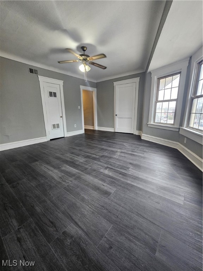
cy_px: 136
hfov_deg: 89.9
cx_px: 102
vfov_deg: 106.2
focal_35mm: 13
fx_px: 102
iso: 320
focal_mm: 2.2
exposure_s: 1/30
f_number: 2.2
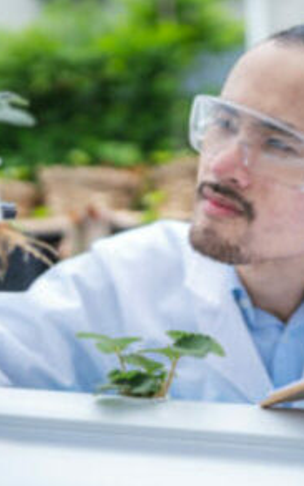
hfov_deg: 21.2
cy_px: 222
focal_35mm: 61
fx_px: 809
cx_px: 198
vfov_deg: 33.5
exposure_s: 1/3200
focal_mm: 35
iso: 160
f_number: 1.4
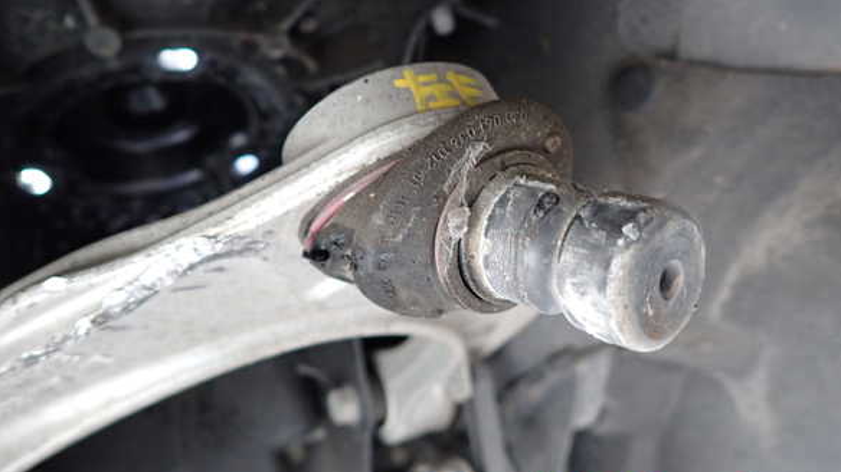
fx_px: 624
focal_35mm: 28
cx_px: 431
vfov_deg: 41.2
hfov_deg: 67.9
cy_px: 184
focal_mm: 4.5
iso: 500
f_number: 2
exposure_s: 1/30
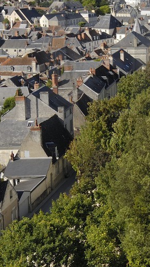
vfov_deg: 22.1
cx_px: 259
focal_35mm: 95
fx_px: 670
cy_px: 32
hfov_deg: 11.9
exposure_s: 1/125
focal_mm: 19
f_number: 11
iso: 100
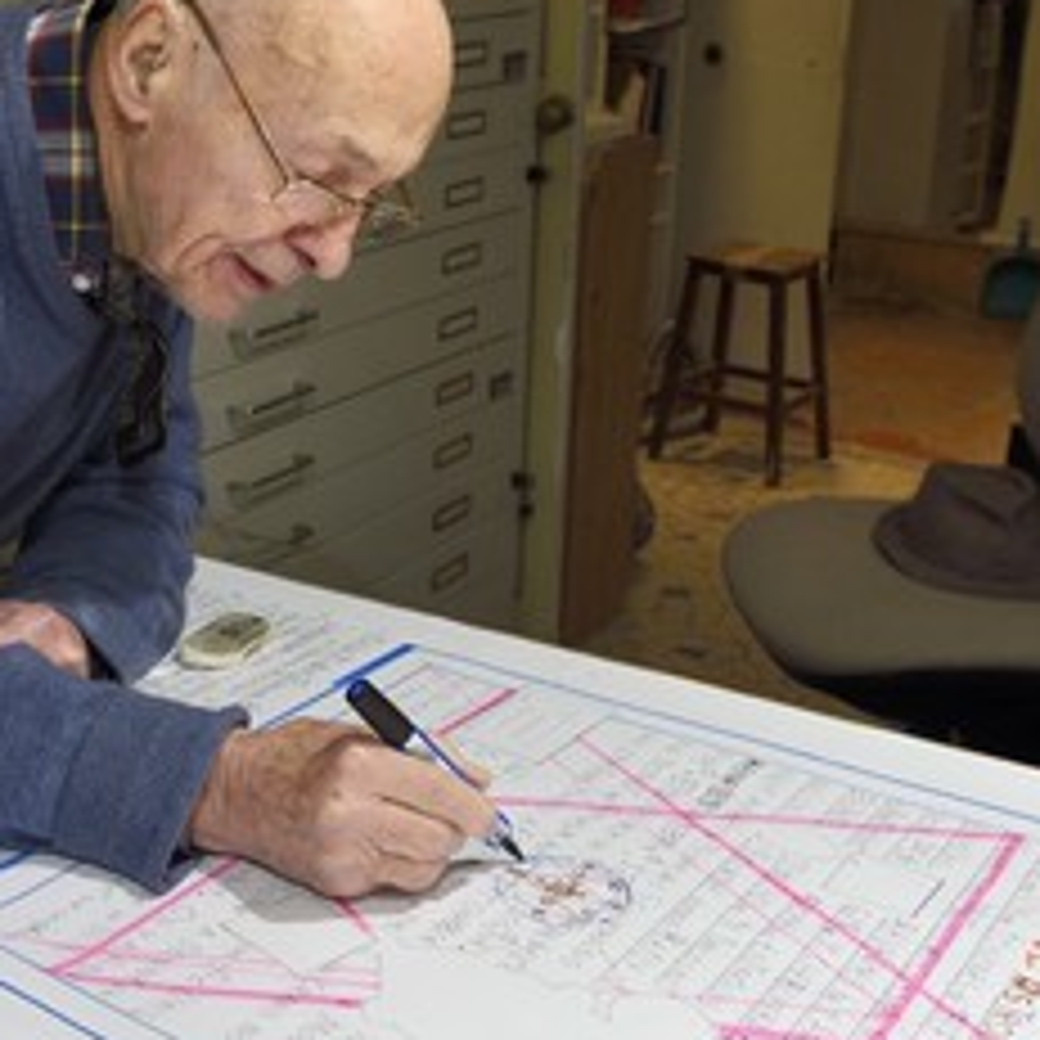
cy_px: 446
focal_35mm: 48
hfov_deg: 35.0
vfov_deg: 35.3
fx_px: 1632
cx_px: 333
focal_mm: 31
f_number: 7.1
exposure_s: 1/60
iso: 800
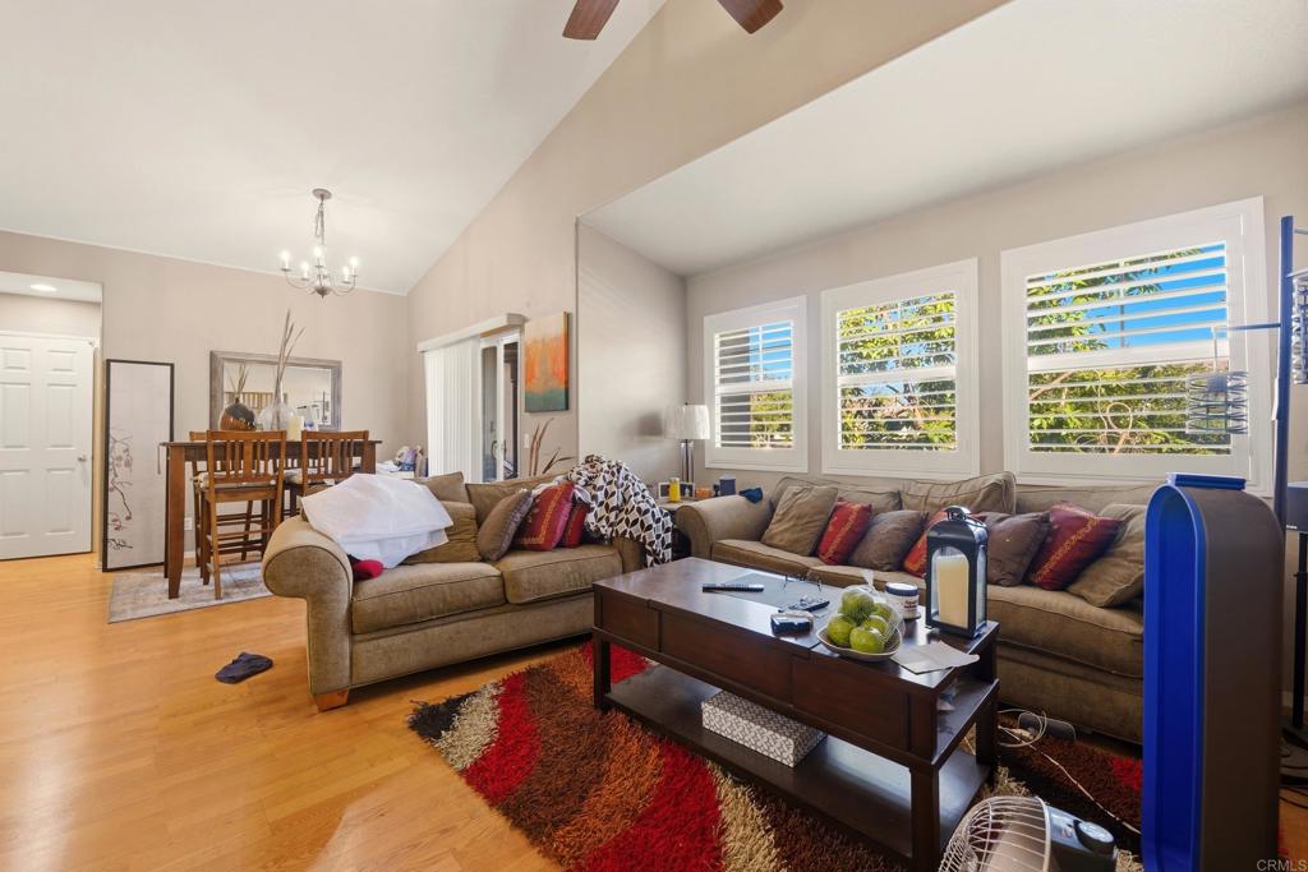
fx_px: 509
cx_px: 654
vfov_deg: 81.2
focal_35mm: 14
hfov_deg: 104.2
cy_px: 436
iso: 320
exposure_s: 1/500
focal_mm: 14
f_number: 6.3
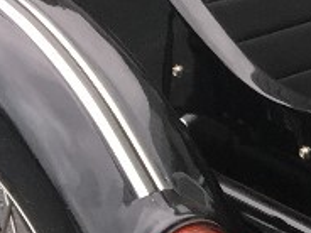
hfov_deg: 8.4
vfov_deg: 7.3
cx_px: 903
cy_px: 10
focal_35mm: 202
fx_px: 1815
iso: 25
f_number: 2.2
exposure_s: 1/60
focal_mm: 4.15
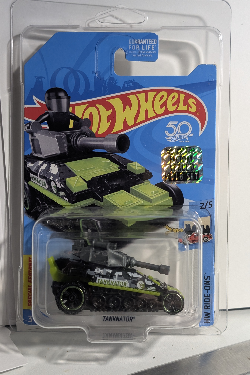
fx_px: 542
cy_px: 190
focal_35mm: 52
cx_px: 124
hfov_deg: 26.0
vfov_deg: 38.2
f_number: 1.68
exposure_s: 1/50.9
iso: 148
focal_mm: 6.9
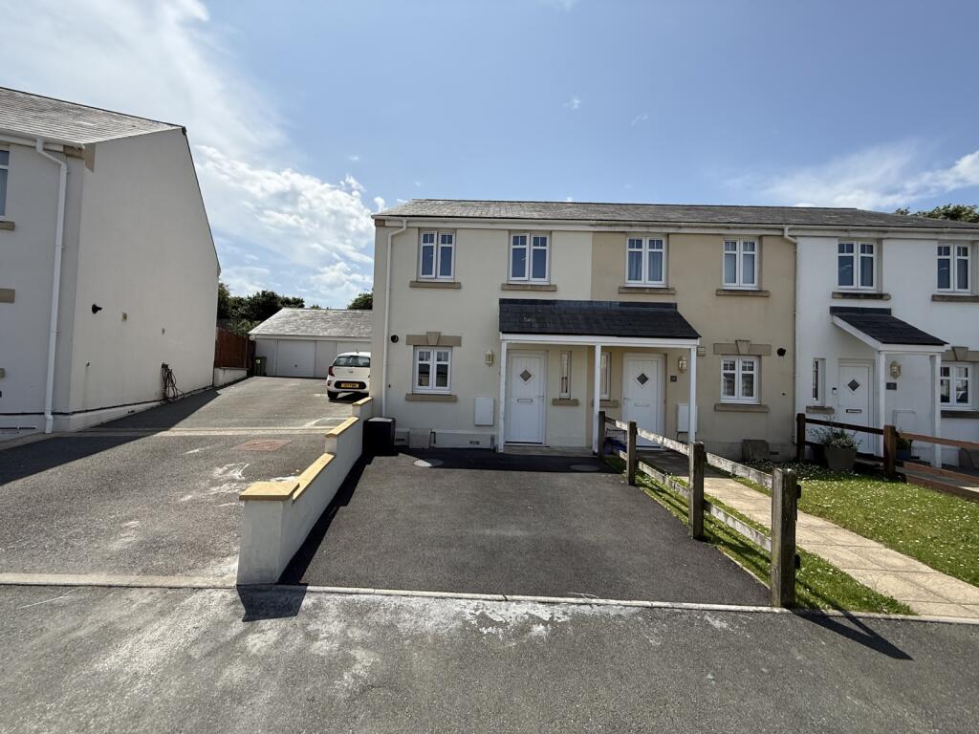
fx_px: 396
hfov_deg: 102.1
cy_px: 367
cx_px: 490
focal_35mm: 14
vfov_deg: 85.7
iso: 80
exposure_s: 1/3125
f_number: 2.2
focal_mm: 2.22
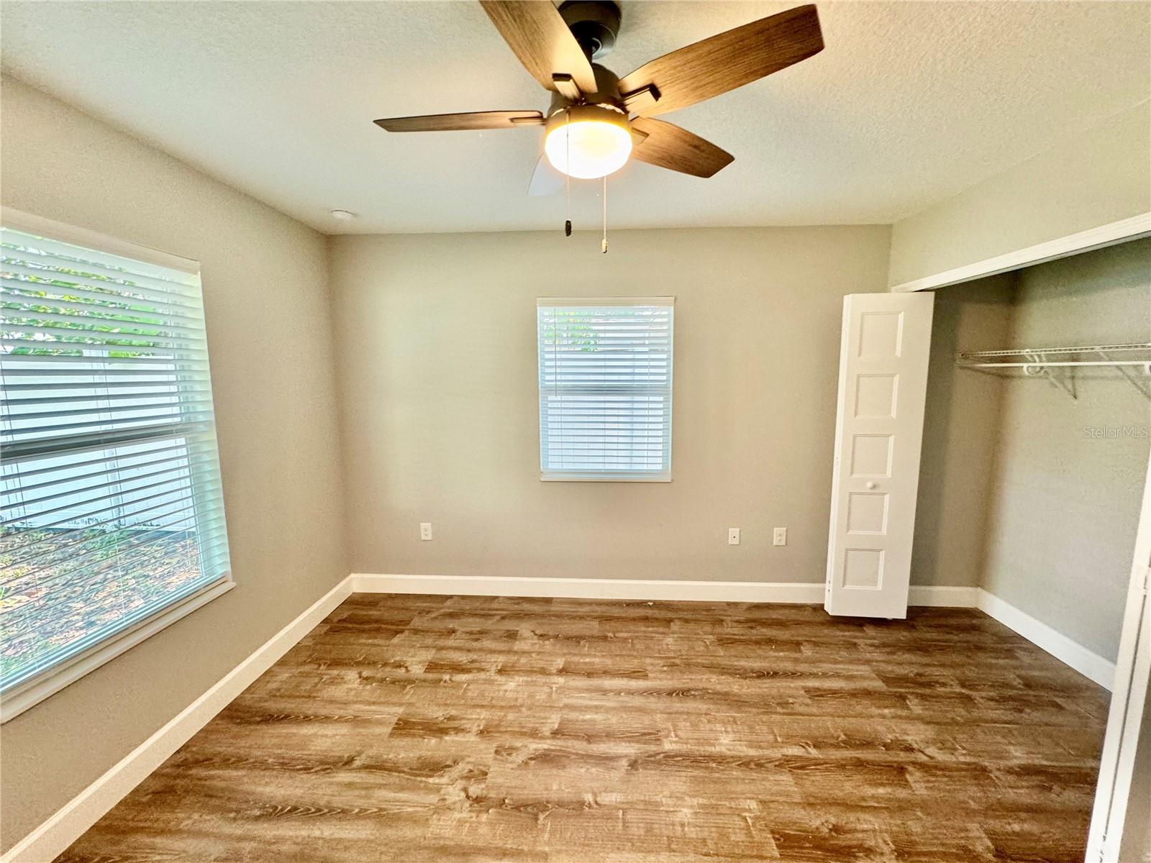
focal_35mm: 14
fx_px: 466
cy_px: 432
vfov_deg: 85.7
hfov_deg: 102.1
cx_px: 576
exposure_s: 1/60
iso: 200
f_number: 2.2
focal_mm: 2.22
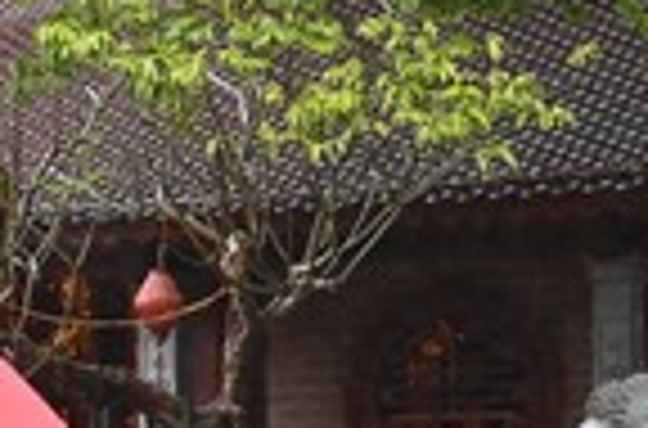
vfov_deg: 7.5
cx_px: -18
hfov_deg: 11.3
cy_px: 536
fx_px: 3247
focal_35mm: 181
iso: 200
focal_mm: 40
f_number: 4.5
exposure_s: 1/320
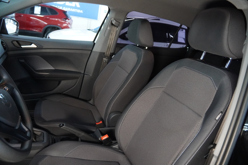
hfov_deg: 70.4
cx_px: 124
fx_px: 176
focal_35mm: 26
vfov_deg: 50.4
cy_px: 82
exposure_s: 1/160
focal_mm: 17
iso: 5000
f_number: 2.8
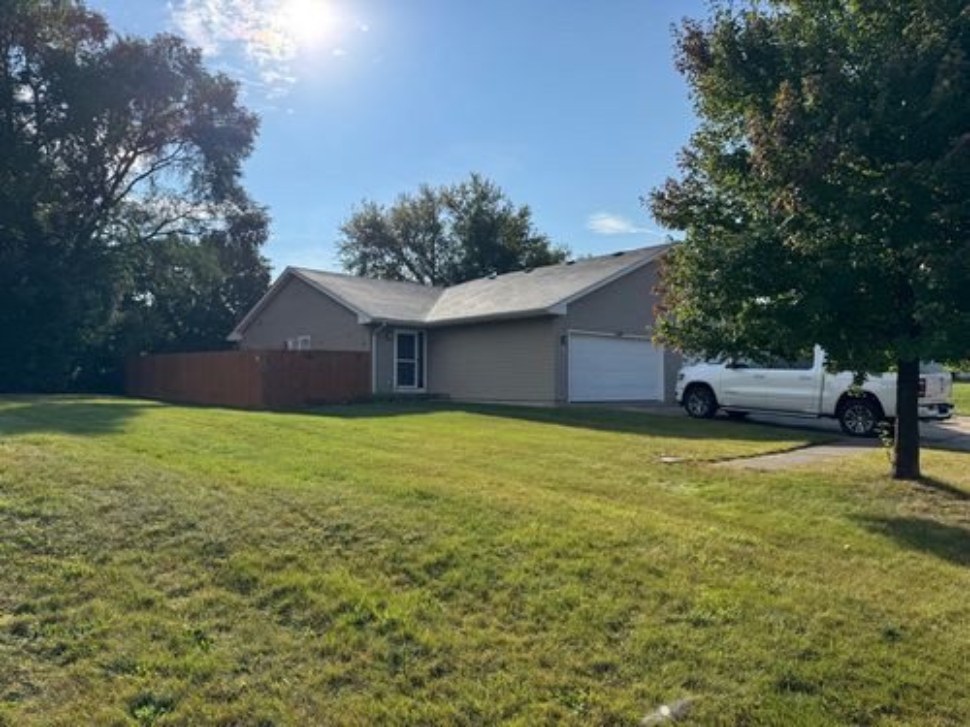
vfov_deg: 56.8
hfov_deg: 71.6
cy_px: 364
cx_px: 485
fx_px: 673
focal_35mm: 24
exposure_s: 1/6410
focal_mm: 6.76
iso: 80
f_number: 1.78
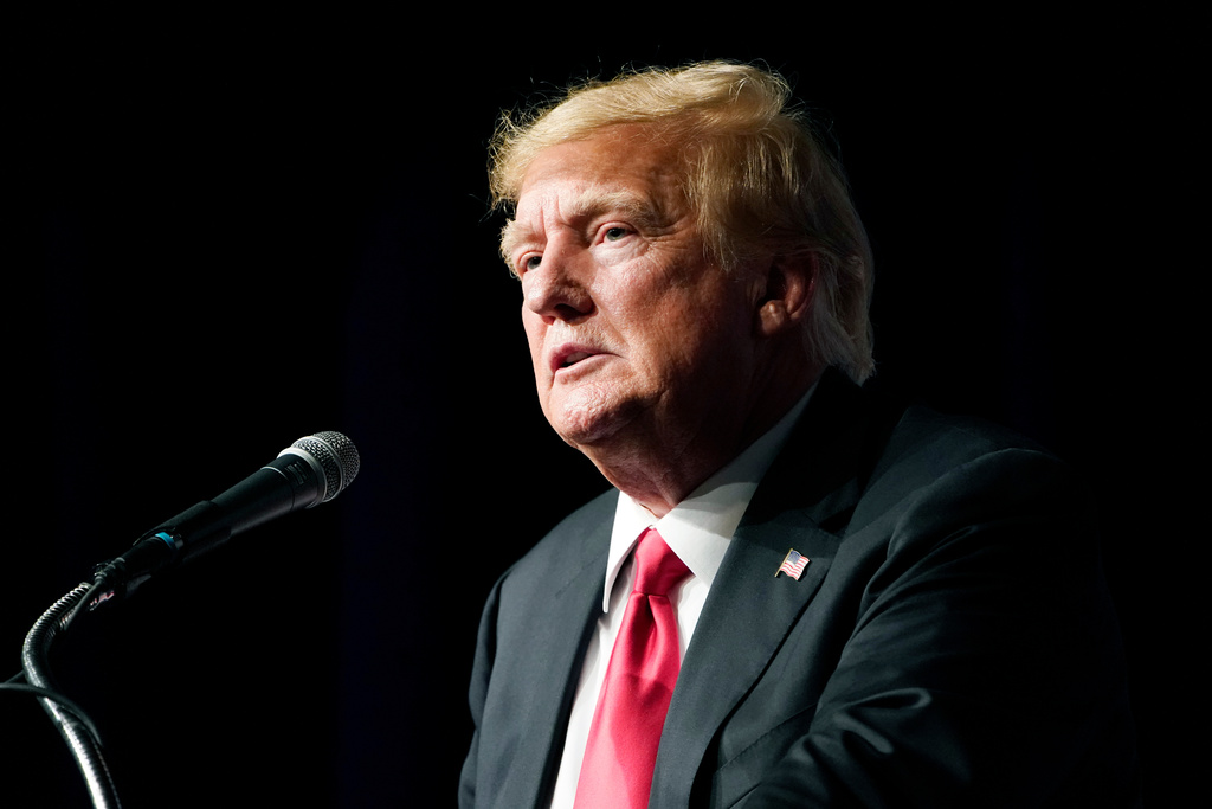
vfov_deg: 3.4
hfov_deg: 5.2
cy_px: 404
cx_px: 606
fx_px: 13468
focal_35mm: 400
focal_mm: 400
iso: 6400
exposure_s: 1/400
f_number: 5.6
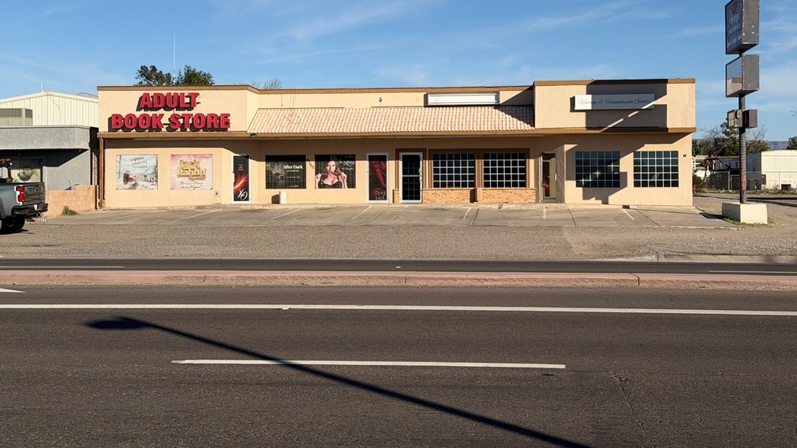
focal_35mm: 53
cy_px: 153
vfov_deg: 22.5
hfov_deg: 39.2
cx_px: 396
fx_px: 1120
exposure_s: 1/8772
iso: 64
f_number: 1.78
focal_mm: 6.76
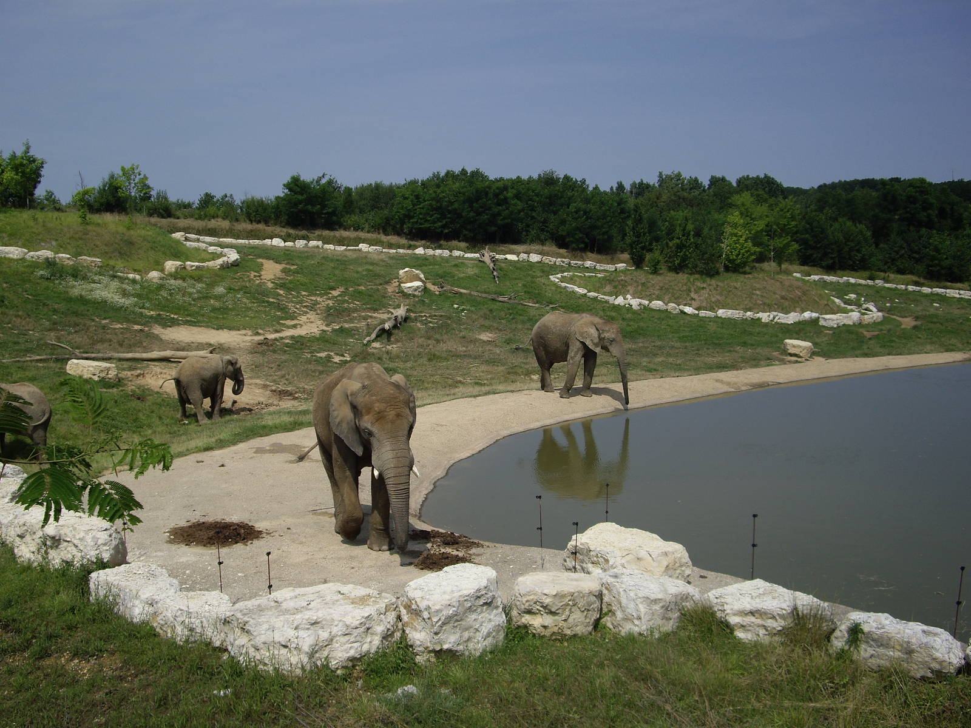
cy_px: 364
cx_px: 486
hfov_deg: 49.0
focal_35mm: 38
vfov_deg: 37.7
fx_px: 1066
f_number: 5.6
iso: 50
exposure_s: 1/400
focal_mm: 7.9
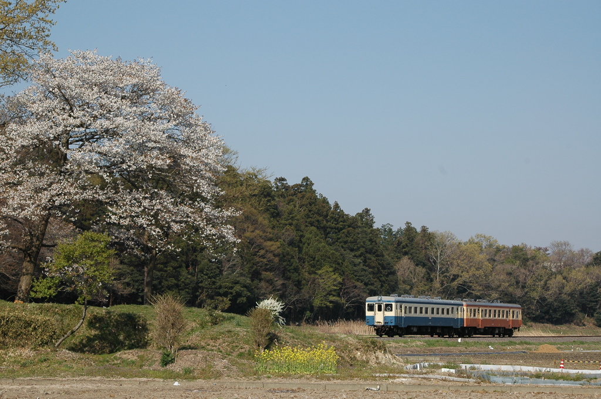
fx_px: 1626
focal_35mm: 98
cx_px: 300
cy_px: 200
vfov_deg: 14.0
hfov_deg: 20.9
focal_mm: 65
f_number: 9
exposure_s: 1/500
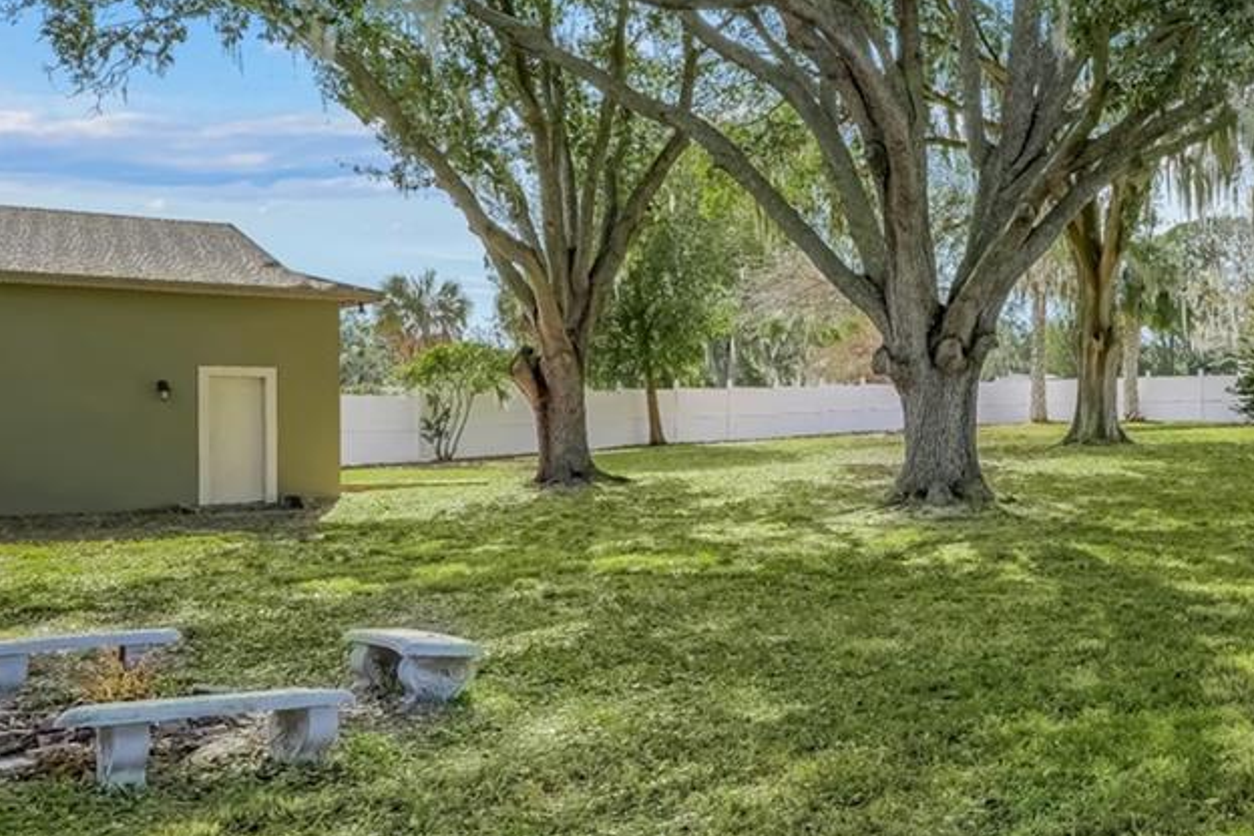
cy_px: 422
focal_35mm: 42
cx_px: 1109
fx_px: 1473
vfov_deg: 31.7
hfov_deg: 42.6
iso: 250
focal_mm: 16.5
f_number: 9
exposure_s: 1/13
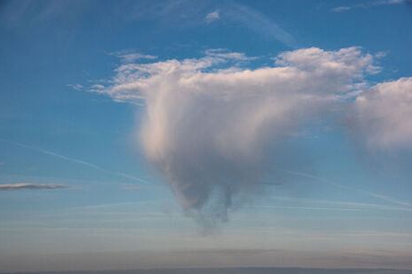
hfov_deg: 25.4
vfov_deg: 17.1
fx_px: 915
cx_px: 205
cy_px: 137
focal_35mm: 80
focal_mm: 53
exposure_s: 1/800
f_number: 11
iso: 200
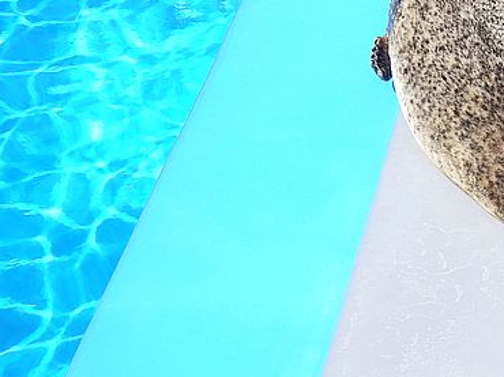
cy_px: 56
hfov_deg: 16.2
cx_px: 522
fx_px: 1731
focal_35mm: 119
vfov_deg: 12.4
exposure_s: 1/400
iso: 100
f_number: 3.5
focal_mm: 9.8
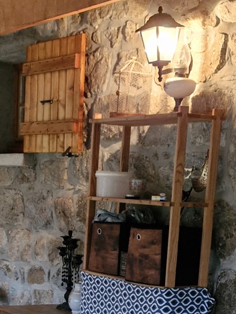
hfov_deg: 16.4
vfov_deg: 20.6
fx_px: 818
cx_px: 65
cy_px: 359
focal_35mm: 90
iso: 640
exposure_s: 1/25
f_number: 1.8
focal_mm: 5.54
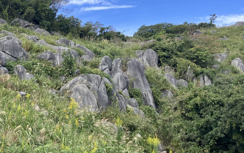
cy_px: 38
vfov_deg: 26.0
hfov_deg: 41.0
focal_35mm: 49
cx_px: 108
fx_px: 326
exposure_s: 1/899
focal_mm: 3.99
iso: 32
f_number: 1.8
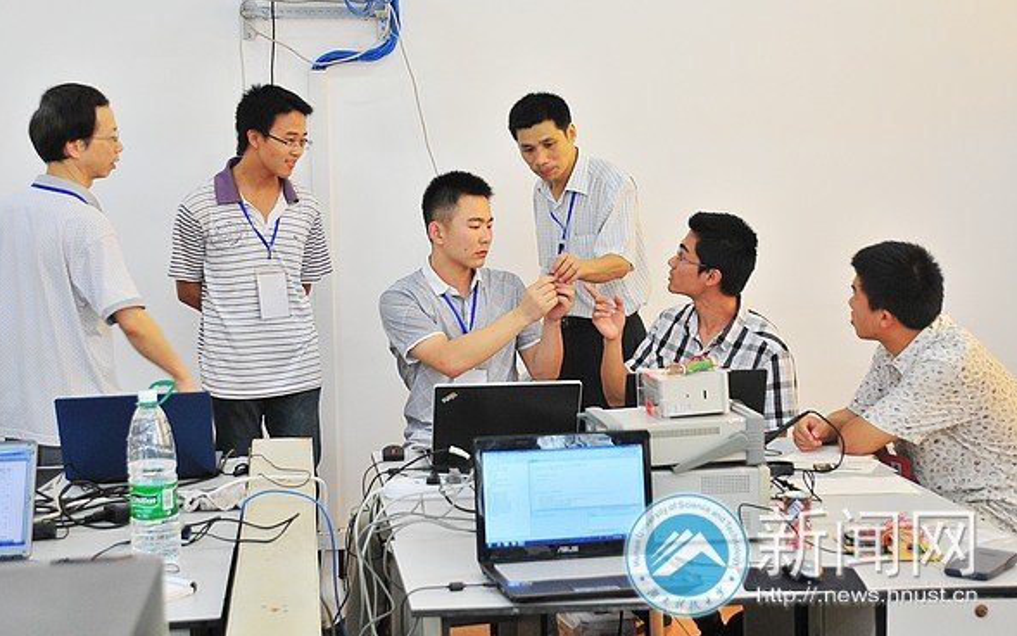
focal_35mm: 59
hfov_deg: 34.5
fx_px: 1635
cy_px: 302
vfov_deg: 22.0
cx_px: 502
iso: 500
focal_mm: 38
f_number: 4.5
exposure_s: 1/40
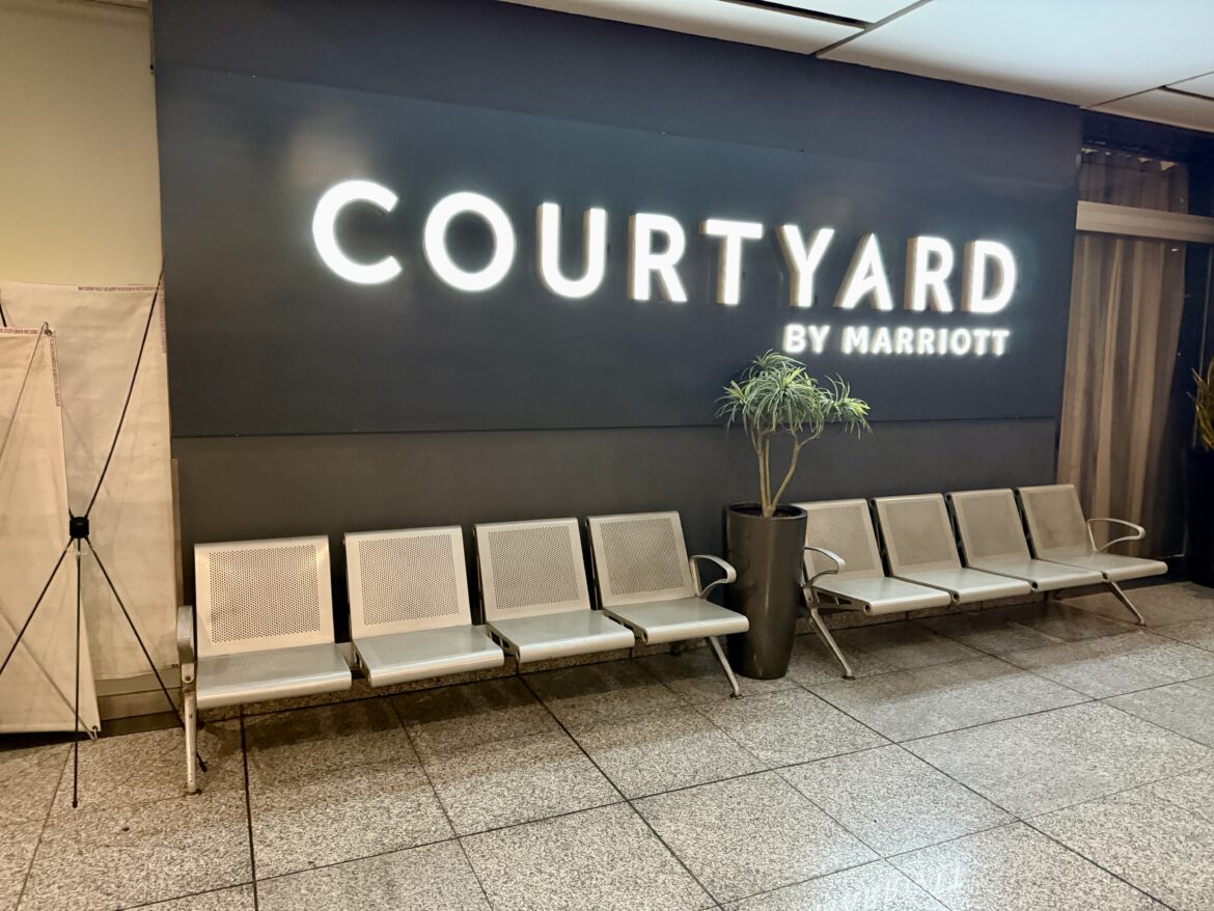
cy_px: 456
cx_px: 607
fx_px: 842
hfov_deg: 71.6
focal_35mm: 24
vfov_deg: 56.8
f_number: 1.78
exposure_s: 1/40
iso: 800
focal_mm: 6.76
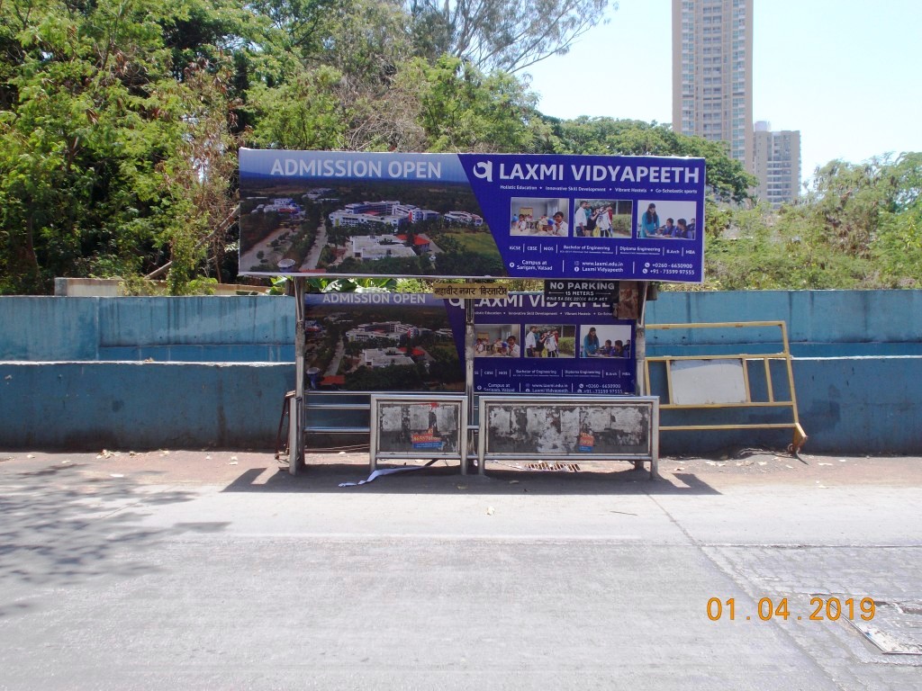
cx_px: 461
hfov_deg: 47.9
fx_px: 1039
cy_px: 346
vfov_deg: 36.8
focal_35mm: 39
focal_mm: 6.9
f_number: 3.9
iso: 80
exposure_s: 1/320
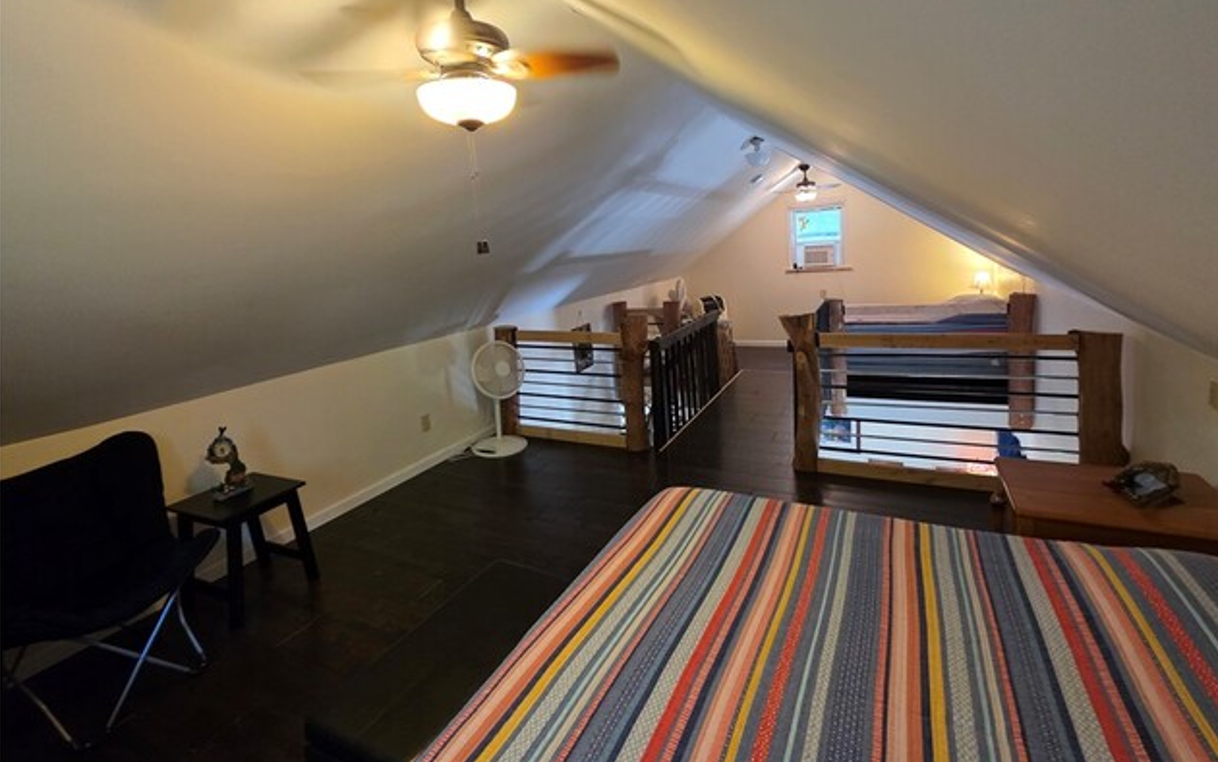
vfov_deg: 78.1
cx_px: 617
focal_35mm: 14
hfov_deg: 105.3
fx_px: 465
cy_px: 321
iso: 400
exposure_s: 1/60.2
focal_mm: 2.2
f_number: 1.9
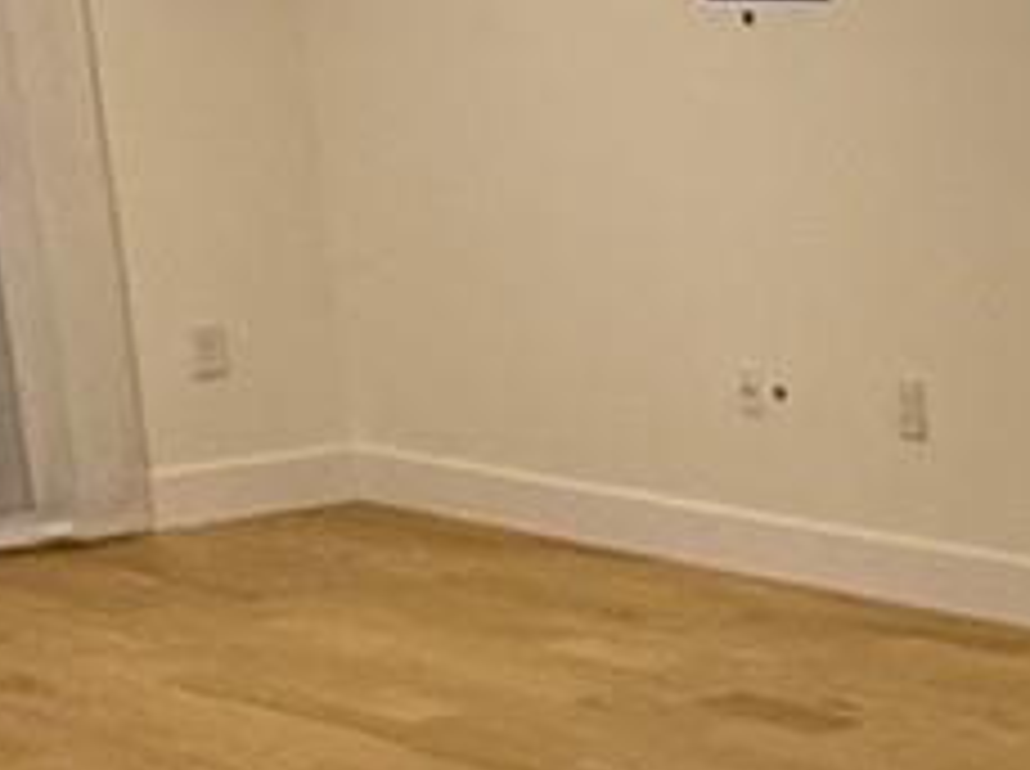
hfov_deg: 17.2
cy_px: 788
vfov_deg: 14.8
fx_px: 2911
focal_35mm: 98
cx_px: 1727
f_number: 2.2
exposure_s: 1/60
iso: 320
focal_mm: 2.22
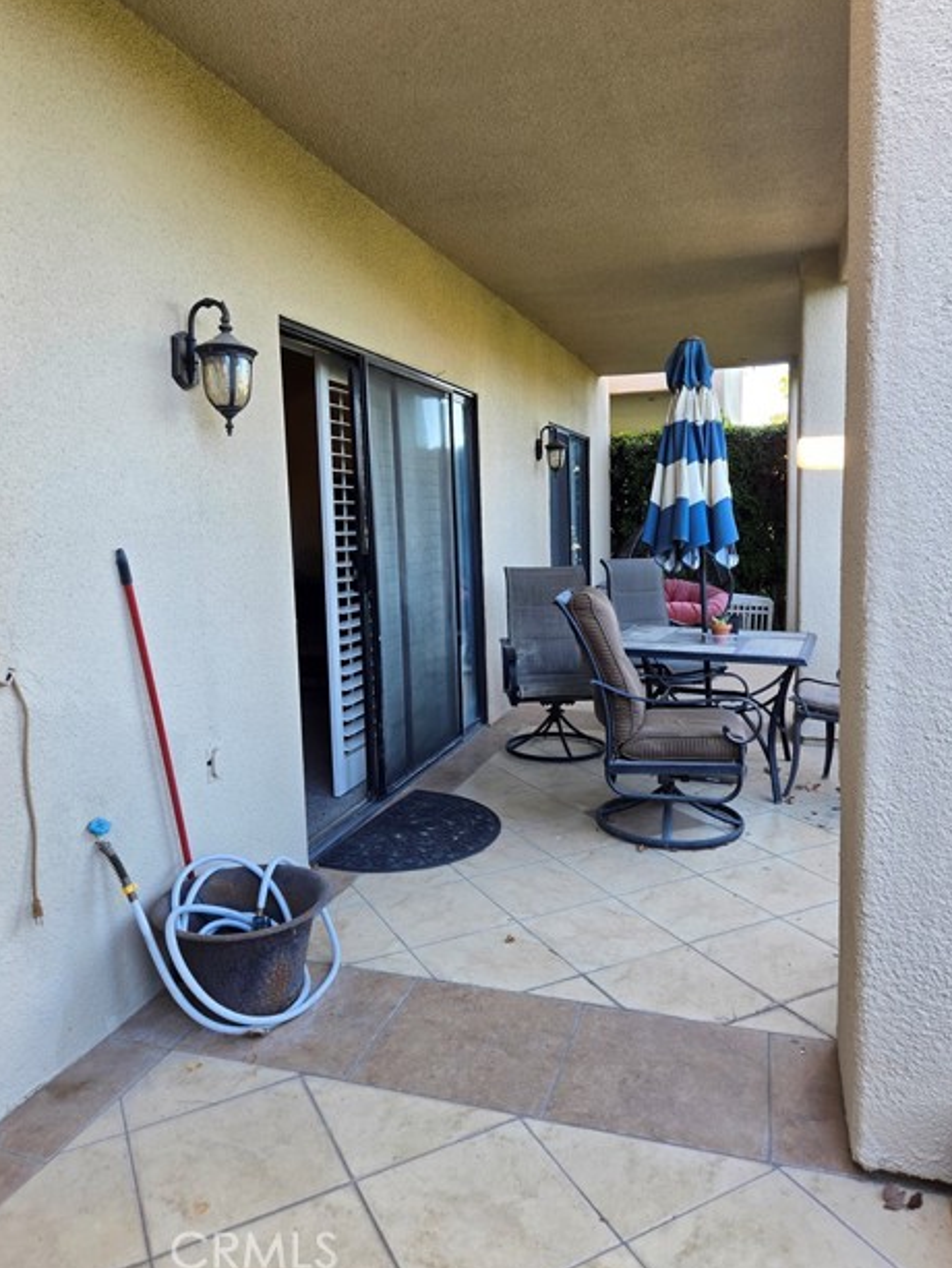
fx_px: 880
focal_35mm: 24
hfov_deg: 56.8
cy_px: 618
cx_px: 474
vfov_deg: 71.6
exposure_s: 1/180
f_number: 1.8
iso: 80
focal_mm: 5.4
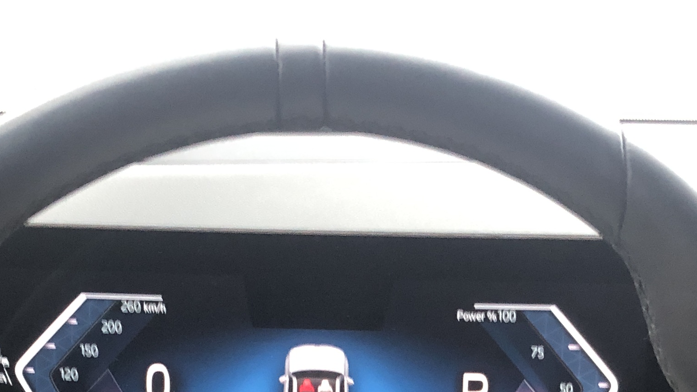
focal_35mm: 81
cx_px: 326
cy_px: 610
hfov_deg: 26.2
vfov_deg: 13.9
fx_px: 1497
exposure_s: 1/16
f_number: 1.8
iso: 80
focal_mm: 4
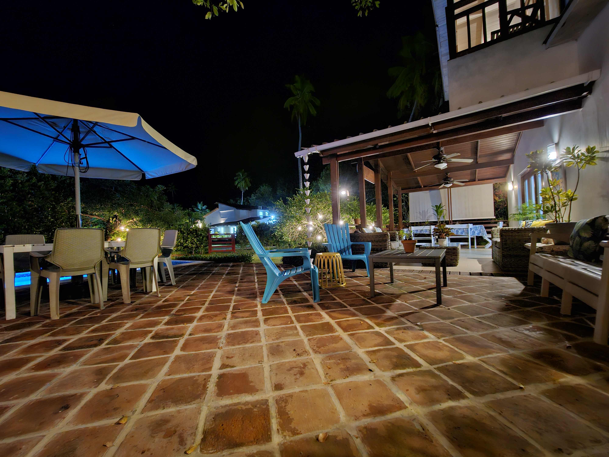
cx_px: 304
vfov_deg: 89.9
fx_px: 229
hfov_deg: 106.2
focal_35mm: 13
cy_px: 228
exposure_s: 1/7
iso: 1600
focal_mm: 2.2
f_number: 2.2
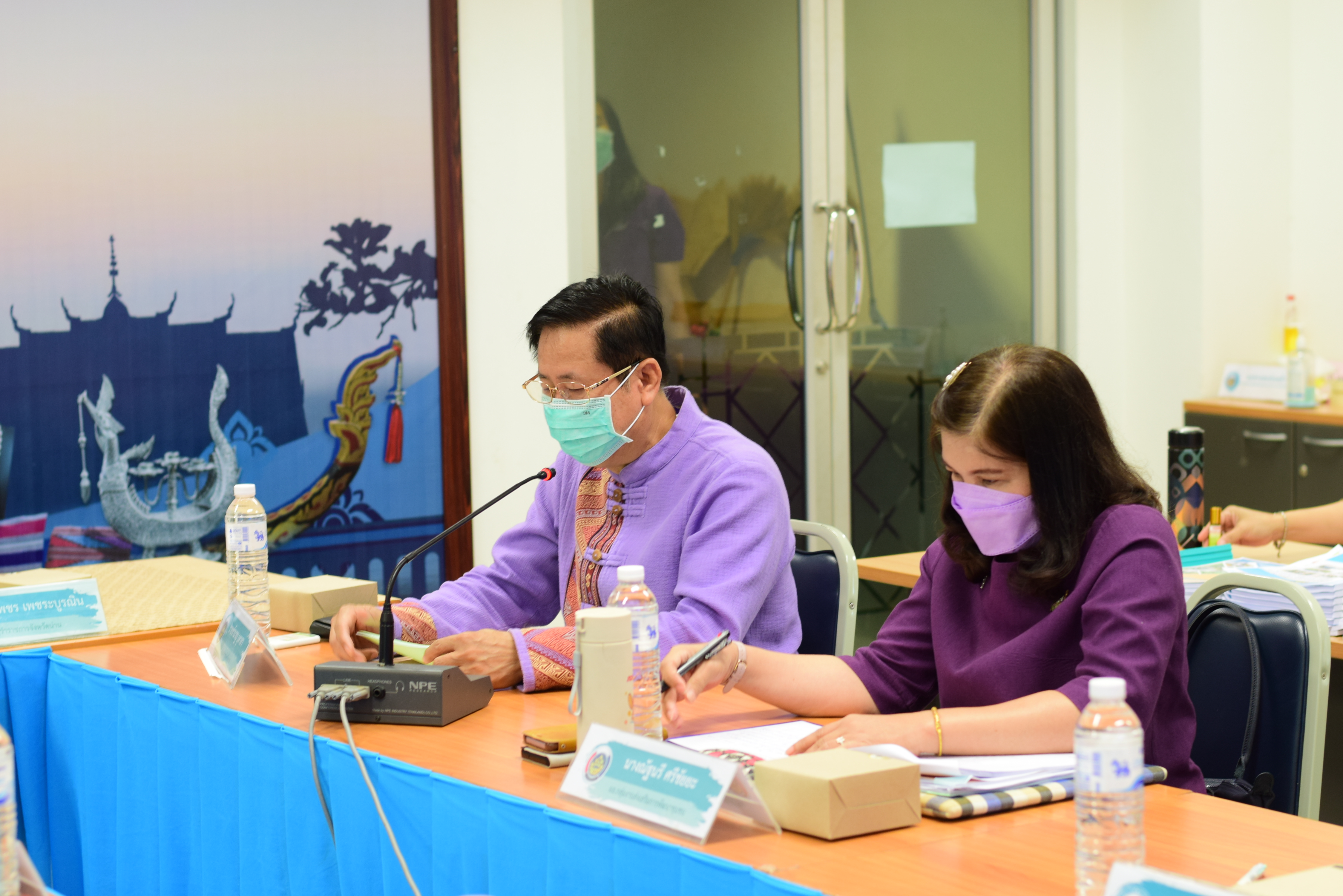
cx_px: 672
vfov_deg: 18.2
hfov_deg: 27.0
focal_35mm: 75
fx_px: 2798
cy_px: 448
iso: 400
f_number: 3.5
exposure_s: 1/40
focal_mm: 50
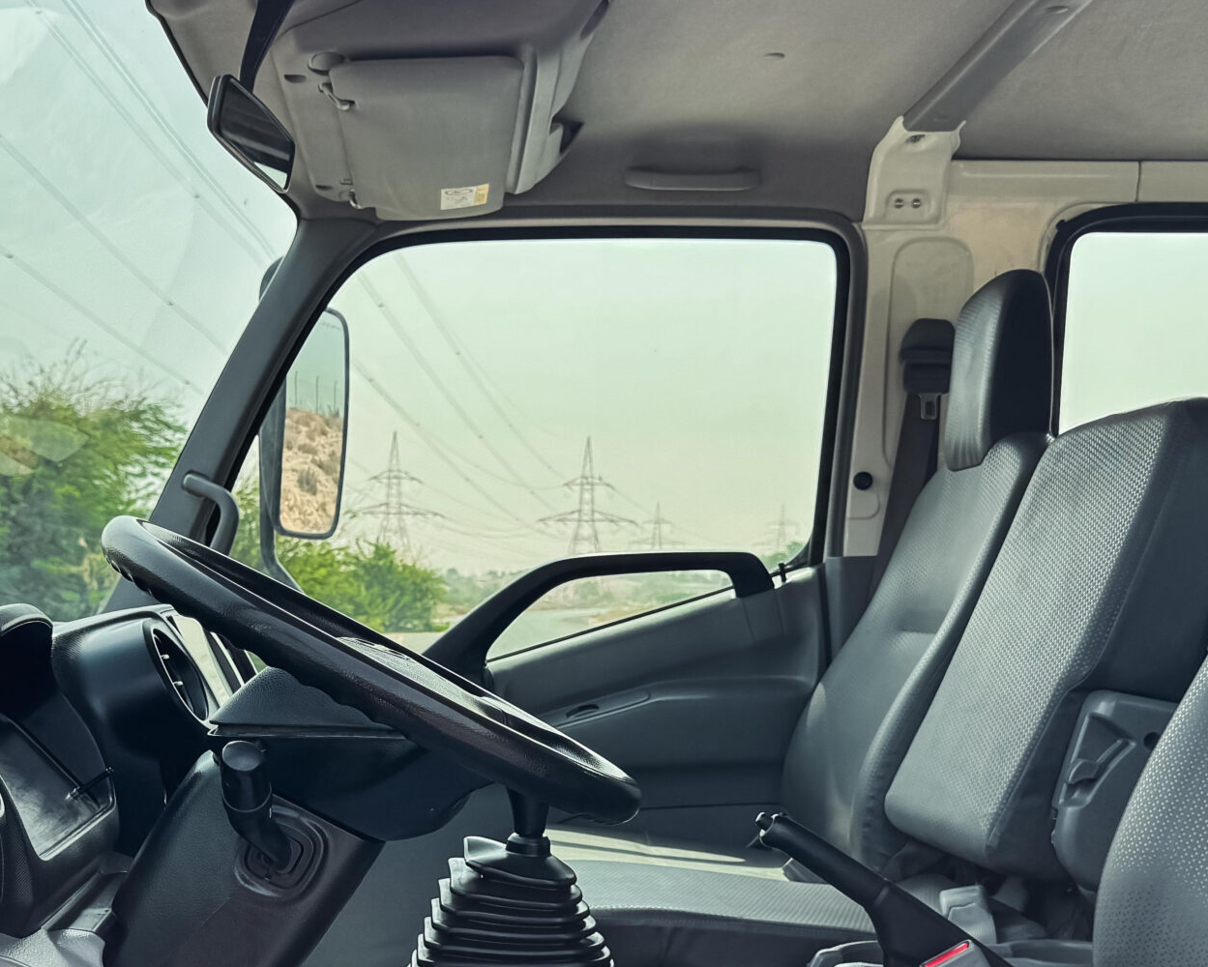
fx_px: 1717
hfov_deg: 38.6
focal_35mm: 48
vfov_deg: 30.8
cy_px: 742
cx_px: 494
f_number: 1.8
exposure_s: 1/1900
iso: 80
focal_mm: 6.76
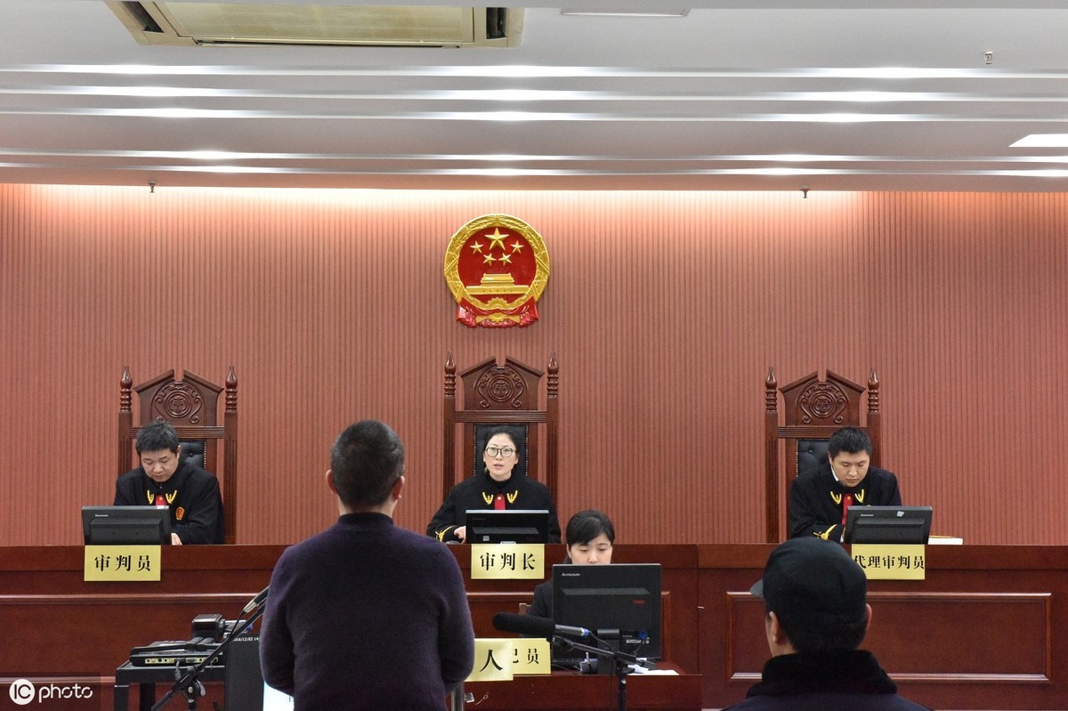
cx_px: 534
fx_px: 1838
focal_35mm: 62
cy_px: 356
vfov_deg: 21.9
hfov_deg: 32.4
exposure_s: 1/60
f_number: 11
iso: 12800
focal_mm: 62
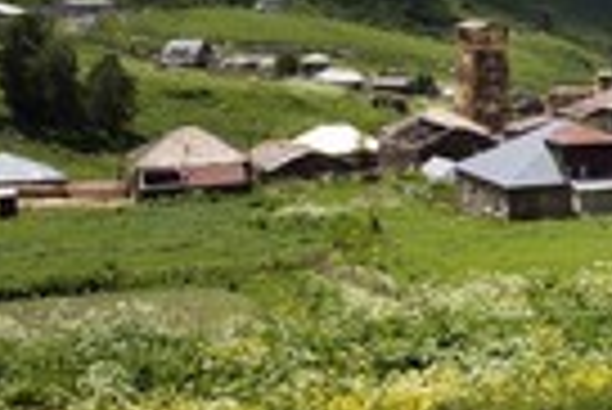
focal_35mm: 74
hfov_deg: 25.0
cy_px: 104
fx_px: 1259
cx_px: 702
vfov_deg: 18.4
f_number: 16
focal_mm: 24
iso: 200
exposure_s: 1/250
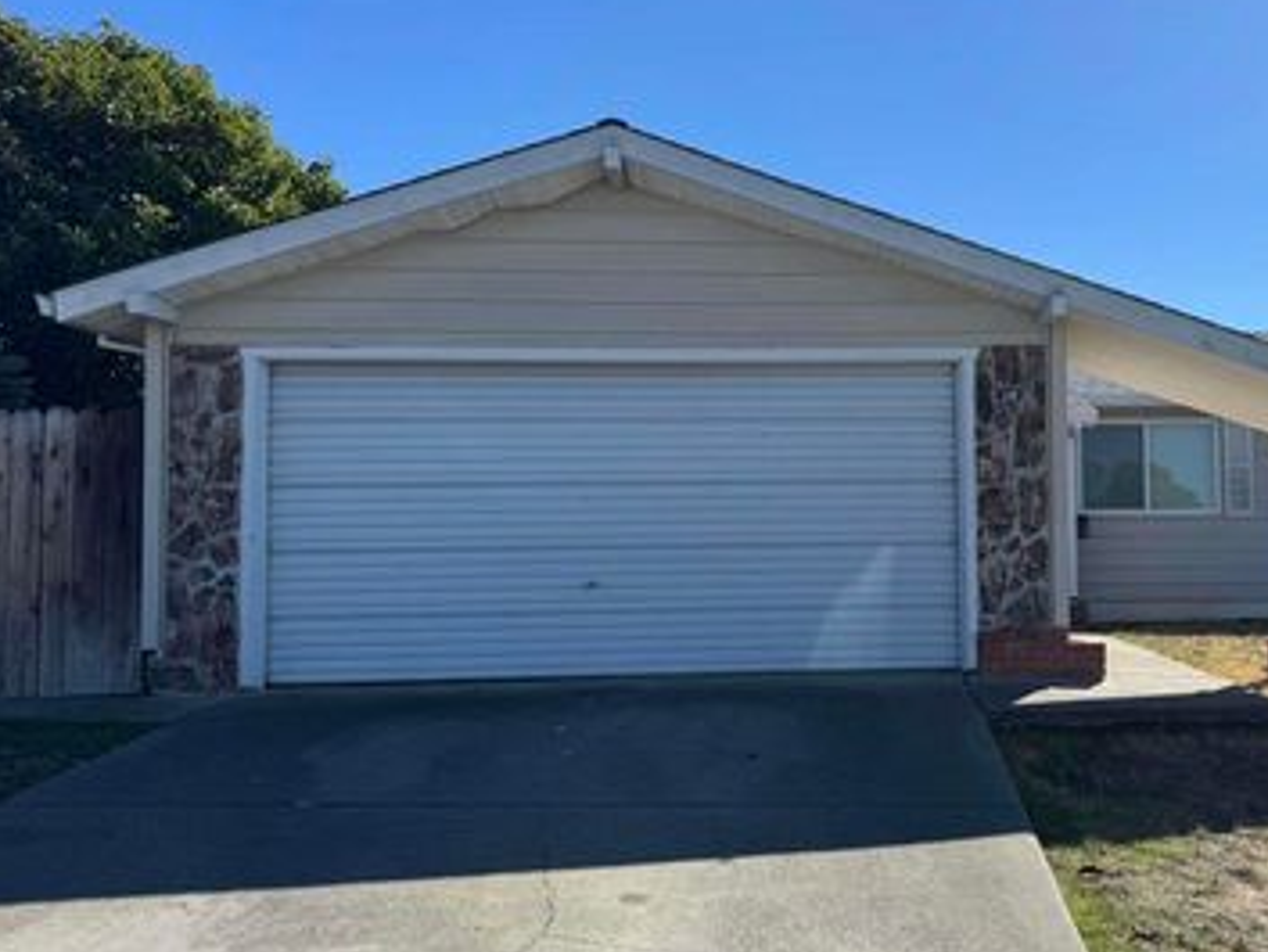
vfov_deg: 41.8
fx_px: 1246
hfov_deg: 52.5
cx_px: 884
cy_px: 508
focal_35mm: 34
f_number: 1.78
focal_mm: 6.76
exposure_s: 1/4310
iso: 80
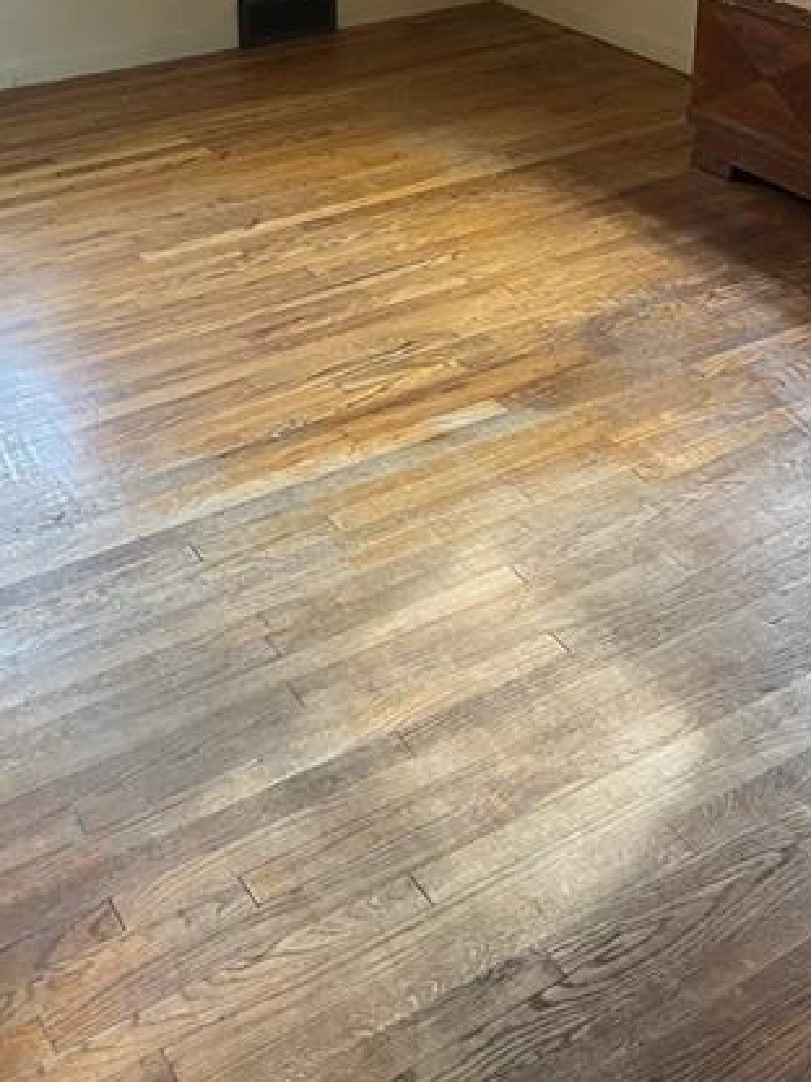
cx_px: 369
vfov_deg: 37.1
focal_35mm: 48
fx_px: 1499
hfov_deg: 30.3
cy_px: 109
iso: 160
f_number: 1.5
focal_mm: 5.7
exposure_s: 1/60
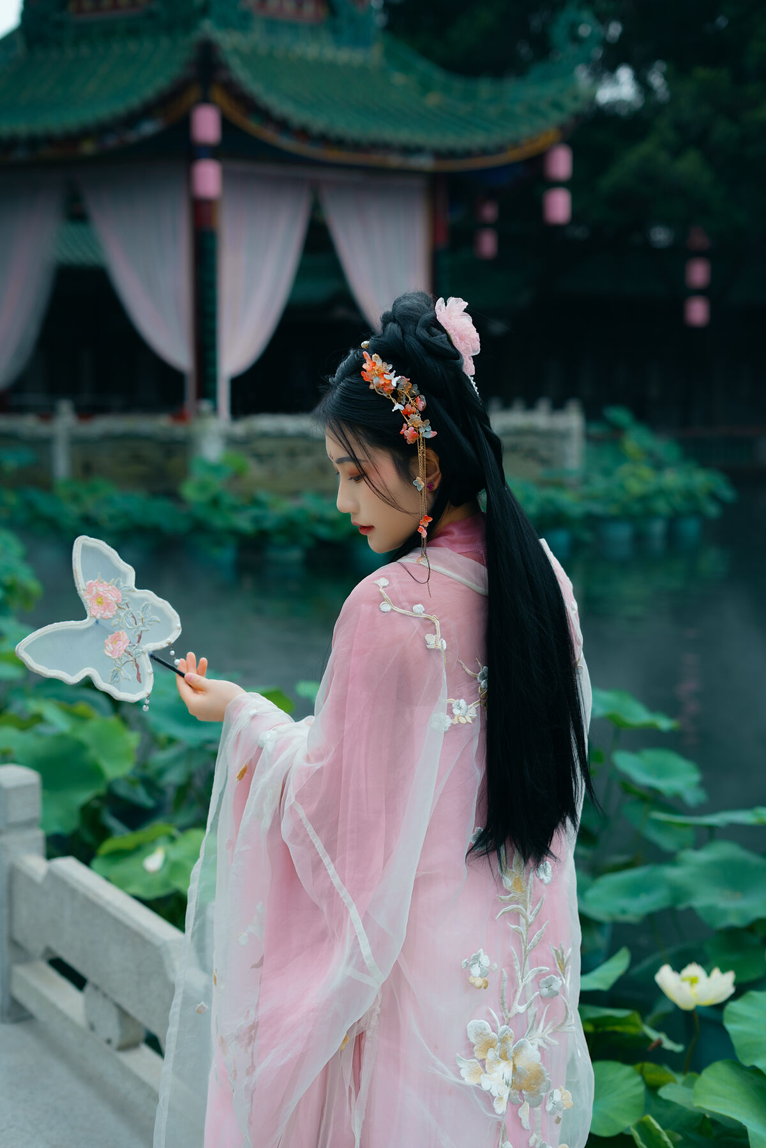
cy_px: 574
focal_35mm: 50
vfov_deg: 39.6
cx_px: 383
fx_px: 1595
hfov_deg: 27.0
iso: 100
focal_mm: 50
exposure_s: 1/250
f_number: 2.8
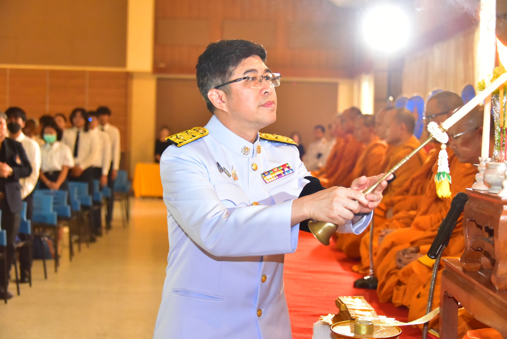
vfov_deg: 20.0
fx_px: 958
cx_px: 254
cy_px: 170
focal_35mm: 68
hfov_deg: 29.6
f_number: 4.8
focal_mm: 68
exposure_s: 1/200
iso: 8000
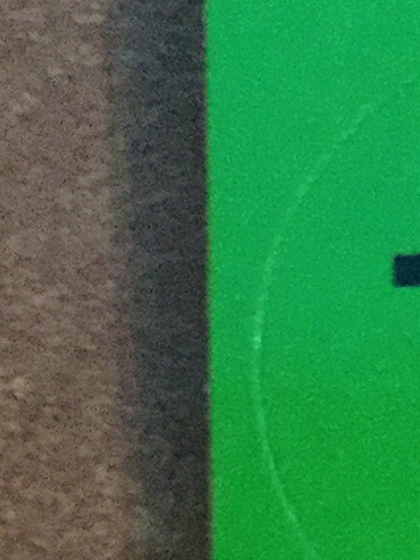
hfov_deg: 7.9
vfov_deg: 10.8
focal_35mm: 178
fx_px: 2880
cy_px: 769
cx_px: 916
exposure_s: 1/15
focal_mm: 3.3
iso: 400
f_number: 2.4
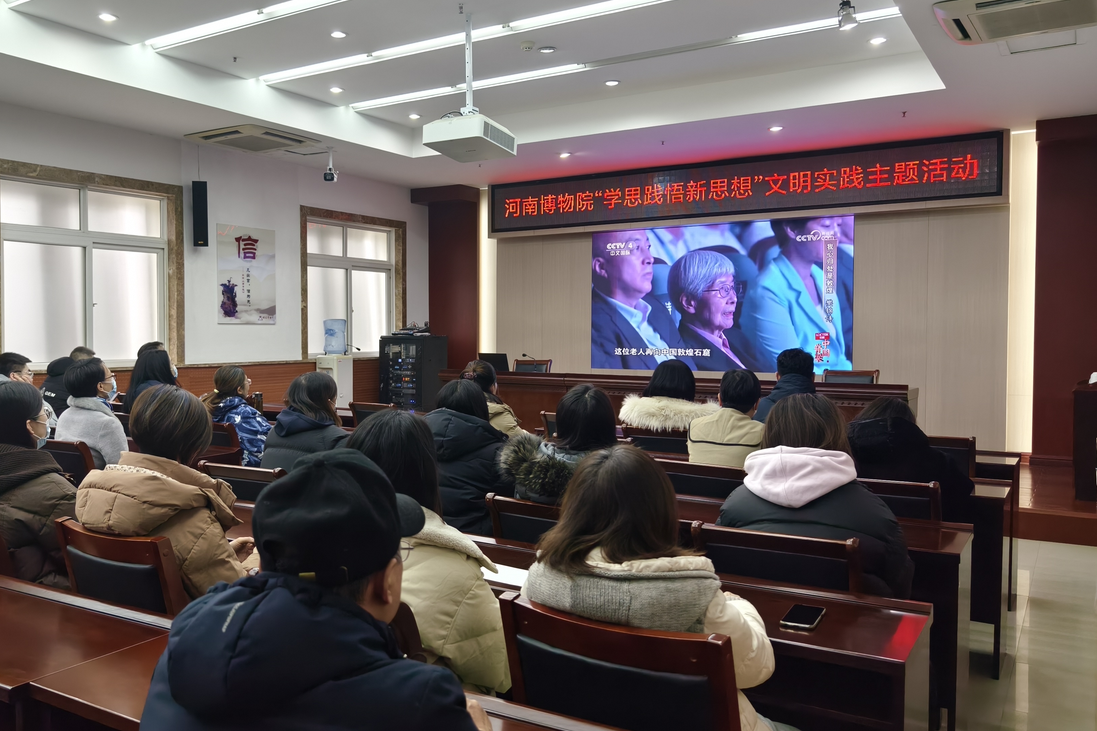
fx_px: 914
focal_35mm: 30
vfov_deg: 43.6
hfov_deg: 61.6
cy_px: 360
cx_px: 458
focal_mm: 8.67
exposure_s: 1/100
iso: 50
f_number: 1.75
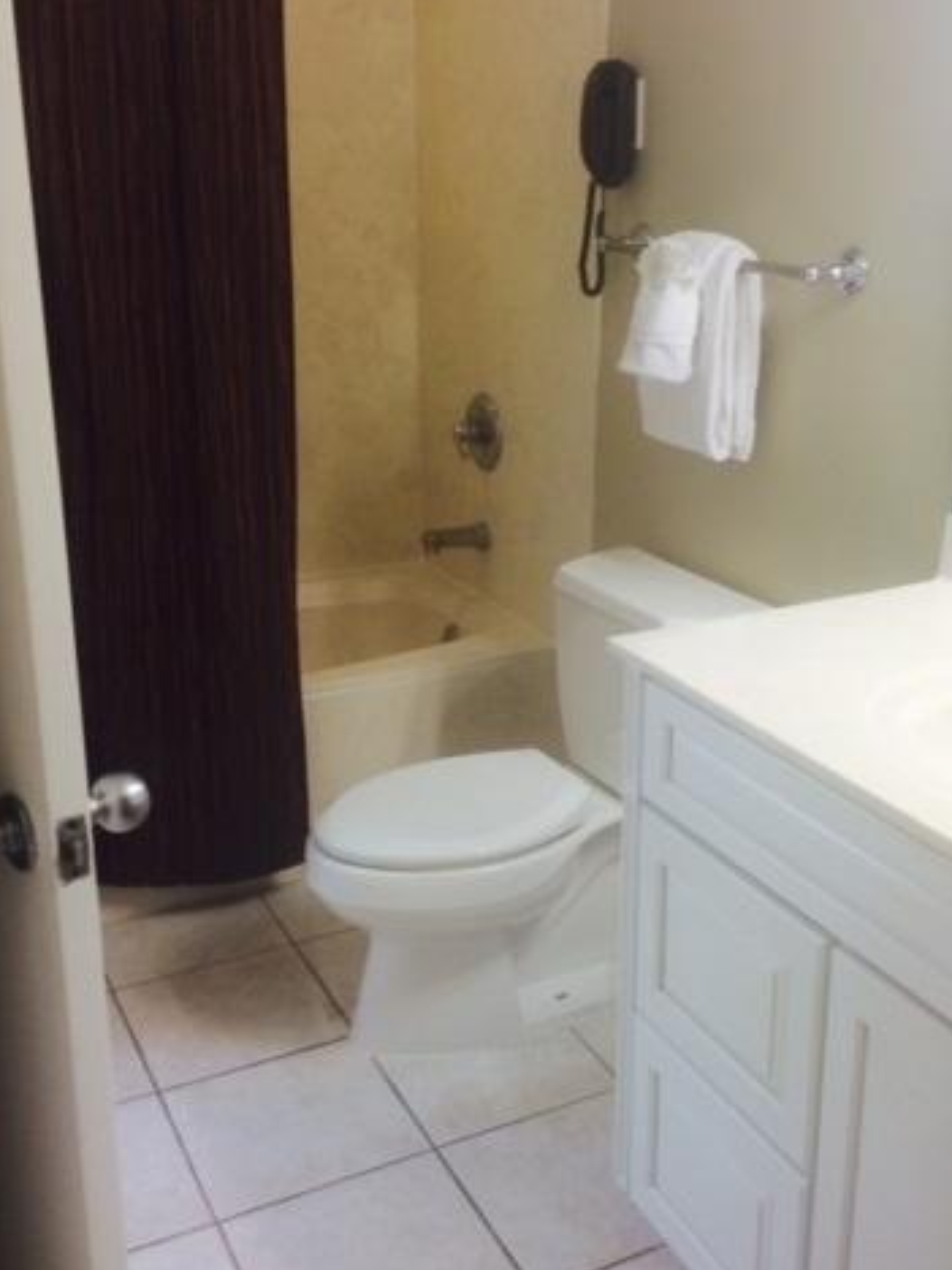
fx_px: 1503
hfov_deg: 35.0
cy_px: 627
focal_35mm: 41
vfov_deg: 45.8
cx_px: 561
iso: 40
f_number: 2.2
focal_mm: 4.12
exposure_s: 1/30
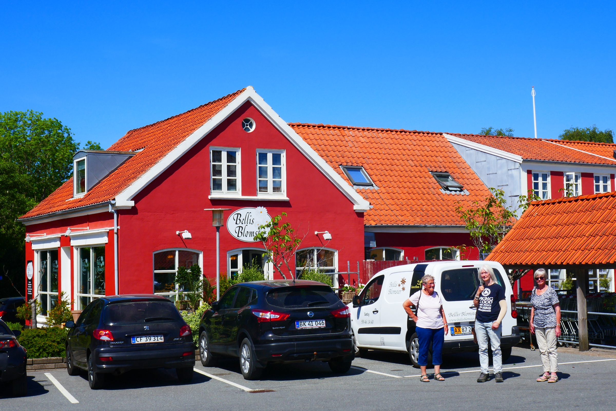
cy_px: 206
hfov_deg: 36.2
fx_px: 941
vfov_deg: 24.6
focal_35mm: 55
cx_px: 308
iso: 125
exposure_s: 1/400
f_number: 8
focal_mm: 20
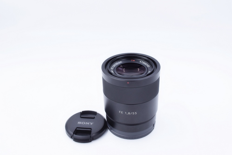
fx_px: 252
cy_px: 78
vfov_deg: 34.3
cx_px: 116
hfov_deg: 49.5
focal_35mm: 39
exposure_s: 1/160
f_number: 8
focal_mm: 26
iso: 400
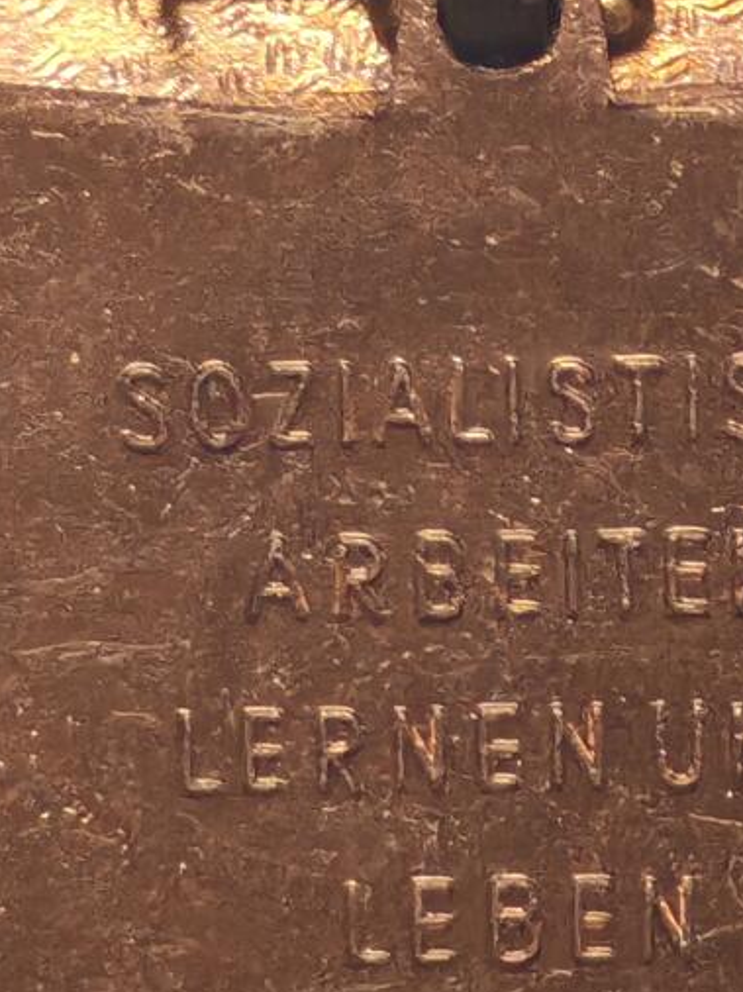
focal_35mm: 242
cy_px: 290
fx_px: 6932
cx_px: 553
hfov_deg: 6.1
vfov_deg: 8.2
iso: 500
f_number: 1.95
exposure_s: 1/50
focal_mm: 5.52
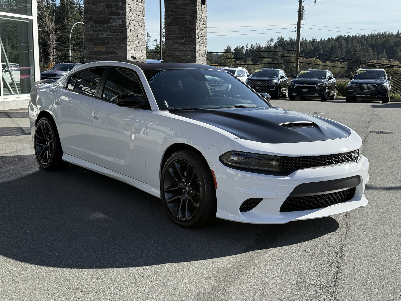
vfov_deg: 30.3
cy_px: 150
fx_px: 556
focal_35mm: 48
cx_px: 200
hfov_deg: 39.7
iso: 64
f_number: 1.78
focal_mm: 6.76
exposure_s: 1/2667
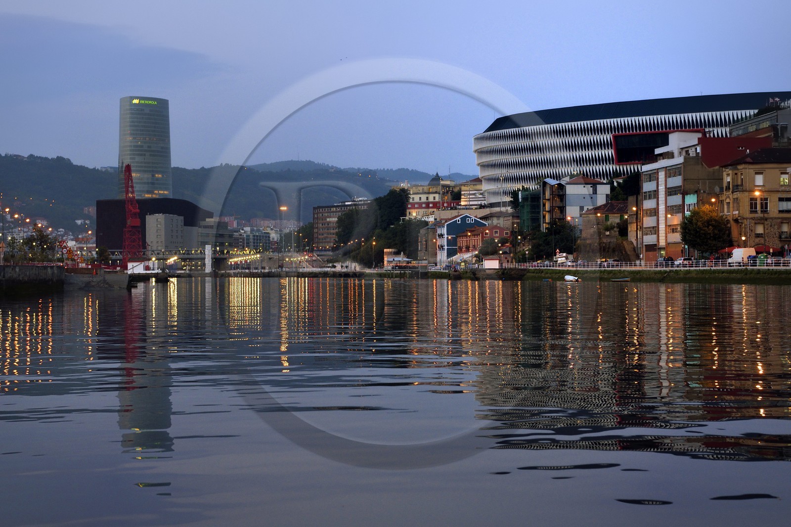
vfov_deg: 21.9
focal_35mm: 62
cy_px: 264
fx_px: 1362
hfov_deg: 32.4
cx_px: 396
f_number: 5.6
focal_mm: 62
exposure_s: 1/100
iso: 1250
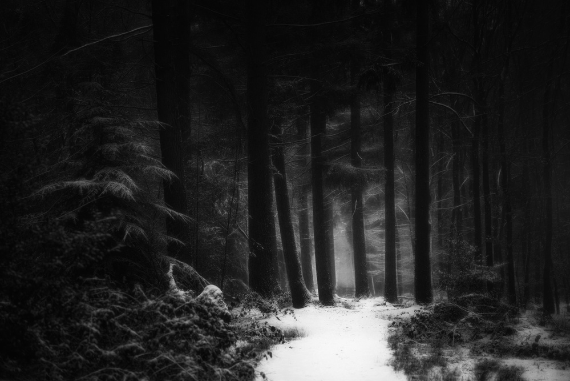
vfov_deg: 11.2
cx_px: 285
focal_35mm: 122
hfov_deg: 16.8
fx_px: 1932
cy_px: 190
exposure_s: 1/500
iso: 400
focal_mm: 122
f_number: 4
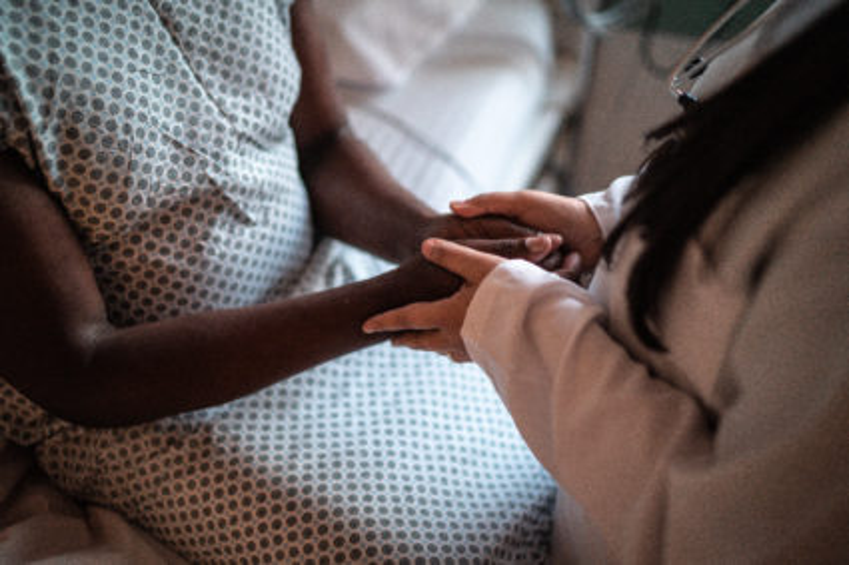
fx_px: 825
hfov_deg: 54.5
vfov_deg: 37.8
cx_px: 424
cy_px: 282
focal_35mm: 35
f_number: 1.4
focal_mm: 35
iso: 800
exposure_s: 1/160
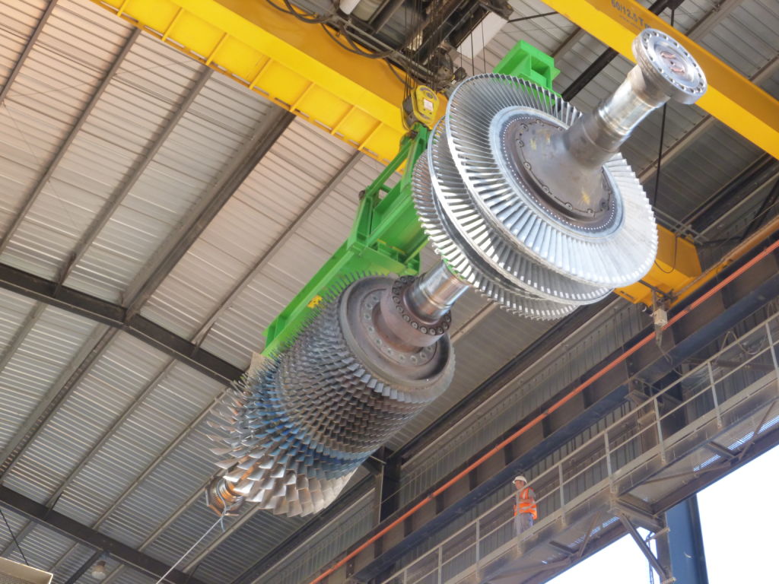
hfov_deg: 36.8
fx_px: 1170
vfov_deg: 28.0
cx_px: 390
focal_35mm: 52
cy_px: 292
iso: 250
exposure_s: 1/60
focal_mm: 9.2
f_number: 4.1
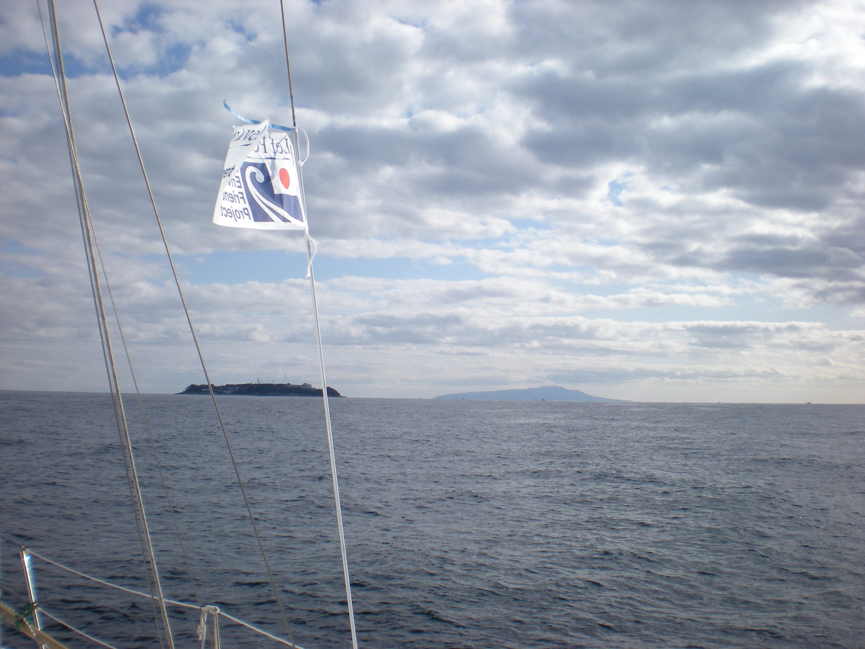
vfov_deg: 37.7
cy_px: 324
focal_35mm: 38
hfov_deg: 49.0
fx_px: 950
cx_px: 432
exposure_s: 1/758
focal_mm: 6.3
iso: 64
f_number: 4.6
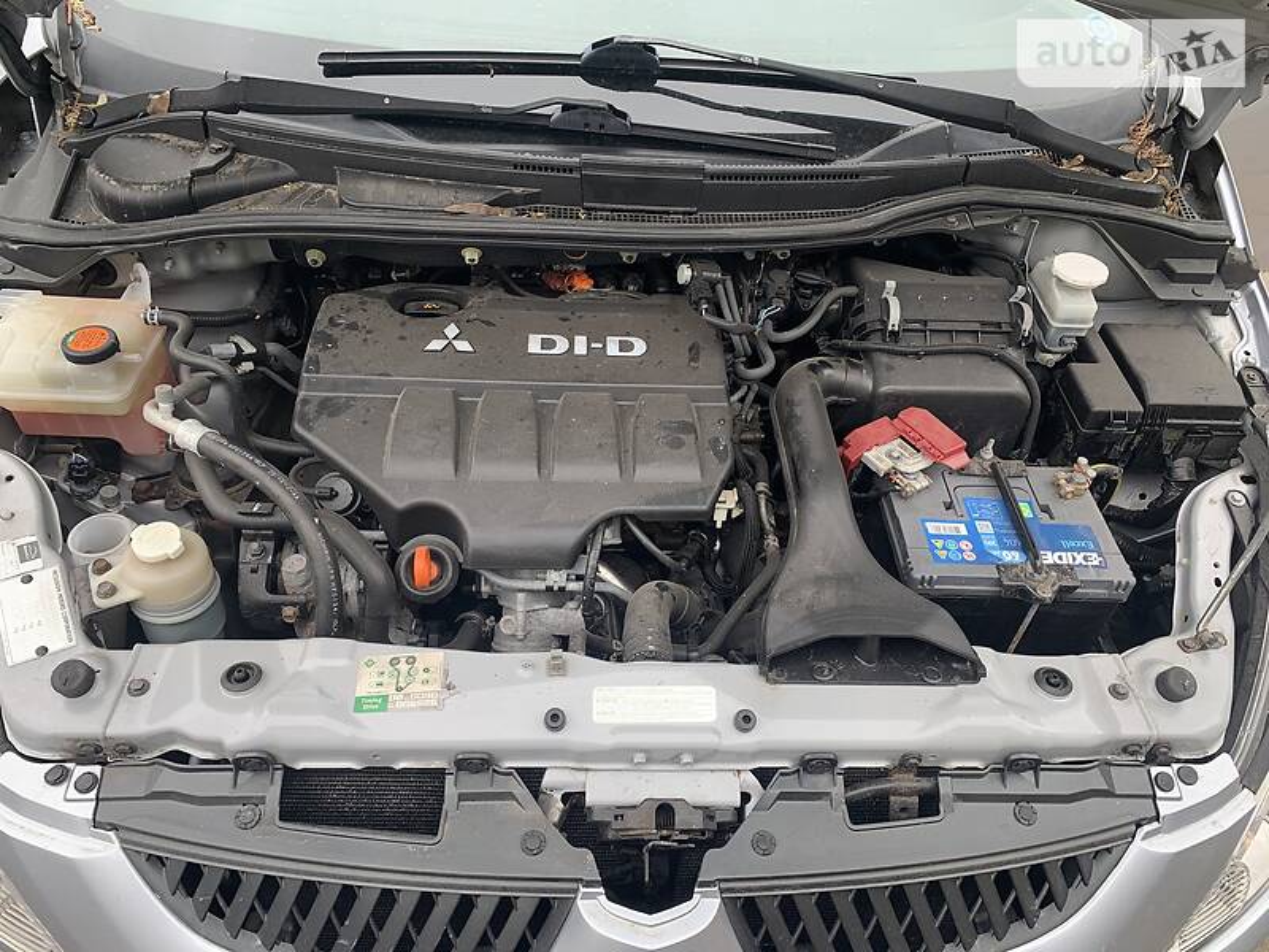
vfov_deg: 53.1
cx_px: 634
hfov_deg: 67.3
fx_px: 953
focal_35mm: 26
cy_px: 476
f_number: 1.8
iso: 25
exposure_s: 1/156
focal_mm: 4.2
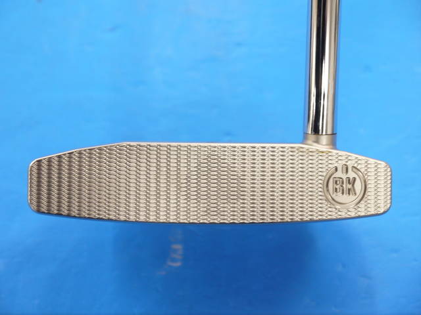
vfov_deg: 17.6
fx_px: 1022
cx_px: 210
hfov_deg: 23.3
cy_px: 158
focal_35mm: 84
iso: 800
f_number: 5.6
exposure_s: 1/80
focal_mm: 42
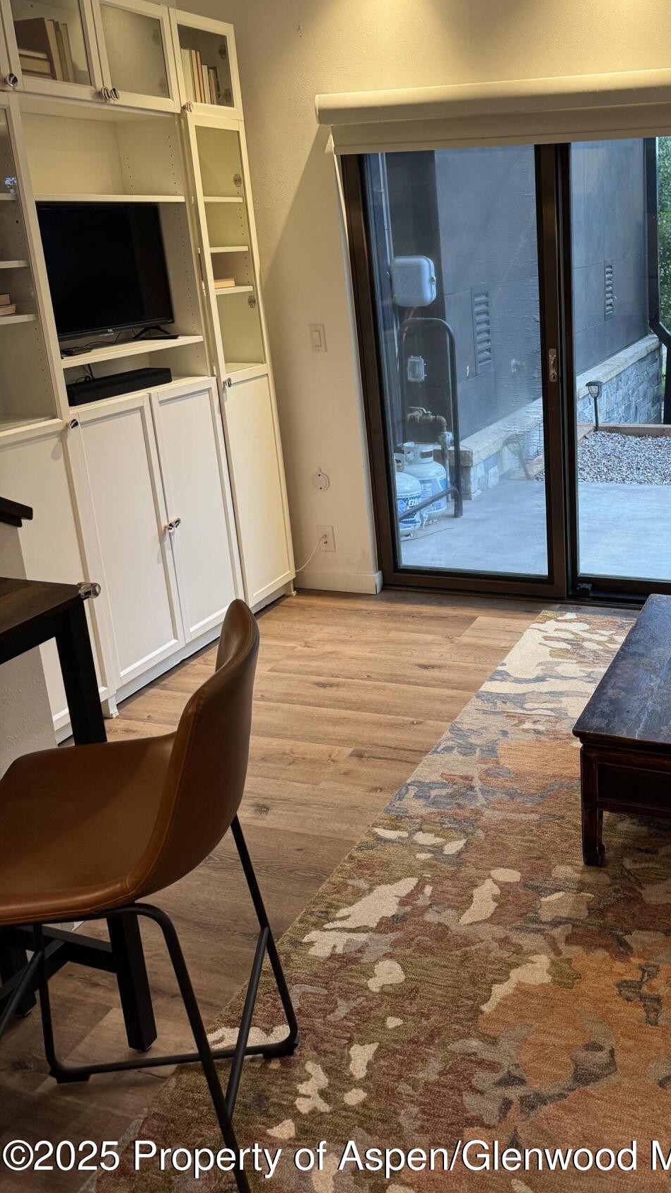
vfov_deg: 62.4
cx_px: 530
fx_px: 981
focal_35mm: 31
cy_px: 513
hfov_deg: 36.6
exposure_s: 1/60
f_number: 1.78
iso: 200
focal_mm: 6.76
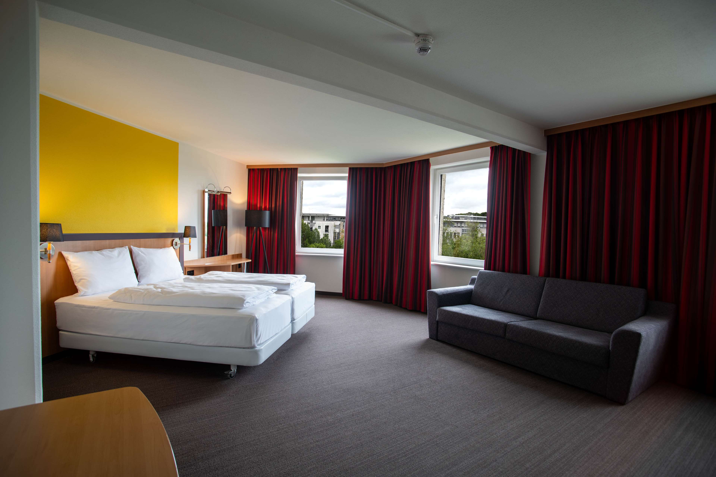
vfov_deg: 70.4
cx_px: 358
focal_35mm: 17
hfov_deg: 93.3
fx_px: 338
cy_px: 238
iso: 125
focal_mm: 17
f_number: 9
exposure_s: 1/2.5
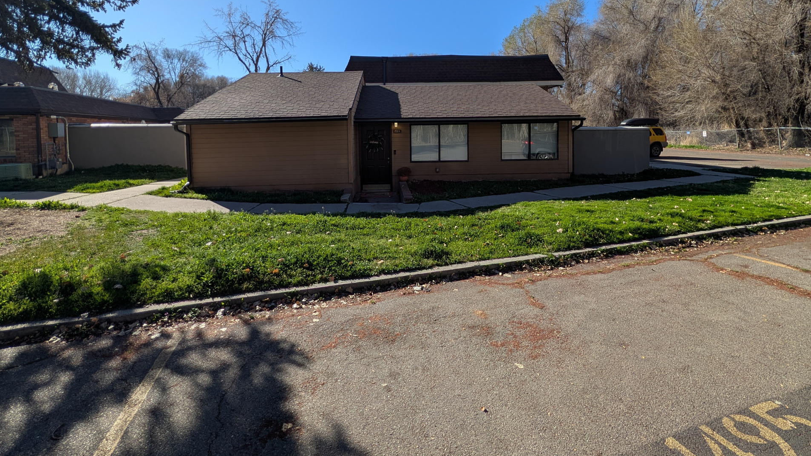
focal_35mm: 14
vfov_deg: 71.6
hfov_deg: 106.8
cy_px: 144
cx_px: 400
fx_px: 301
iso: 44
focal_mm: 2.02
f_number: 1.7
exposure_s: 1/2169
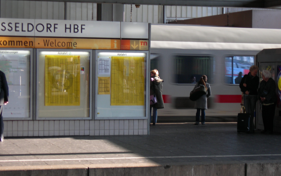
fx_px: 842
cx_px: 140
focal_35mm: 110
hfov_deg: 18.9
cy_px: 89
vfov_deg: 11.9
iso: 50
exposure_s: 1/45.7
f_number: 4.6
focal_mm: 21.3
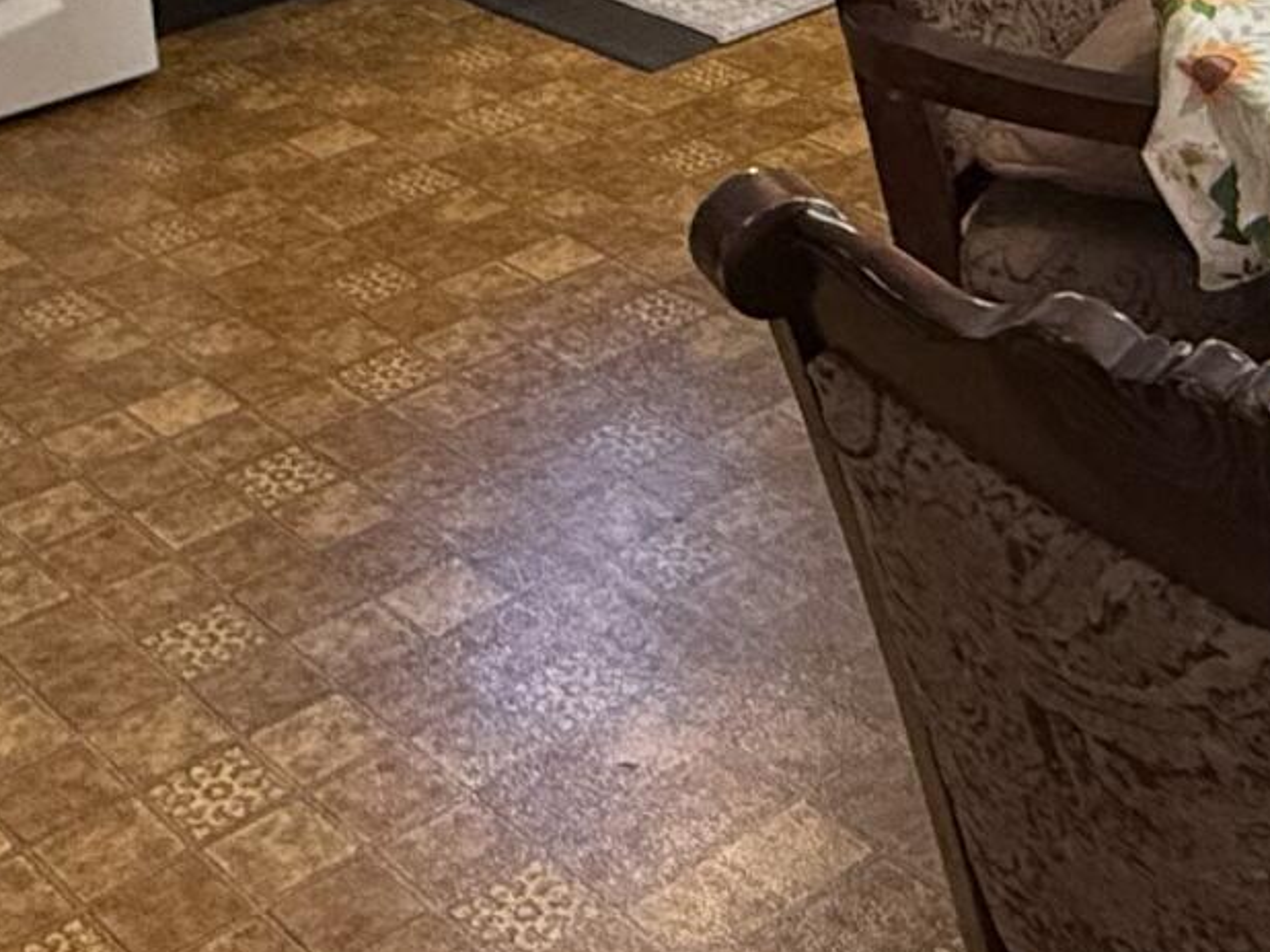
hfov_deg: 28.2
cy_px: -29
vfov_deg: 20.8
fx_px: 2494
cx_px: 931
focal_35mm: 68
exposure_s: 1/120
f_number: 2.2
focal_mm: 2.22
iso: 320
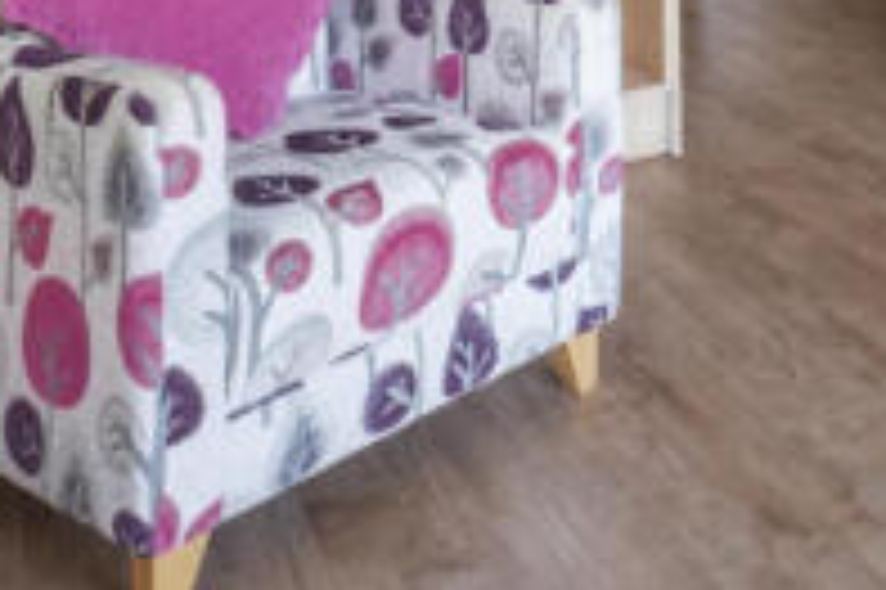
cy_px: 29
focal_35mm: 50
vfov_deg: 25.8
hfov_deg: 33.6
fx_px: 1229
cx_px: 1010
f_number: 8
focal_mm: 10
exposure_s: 2.1
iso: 160
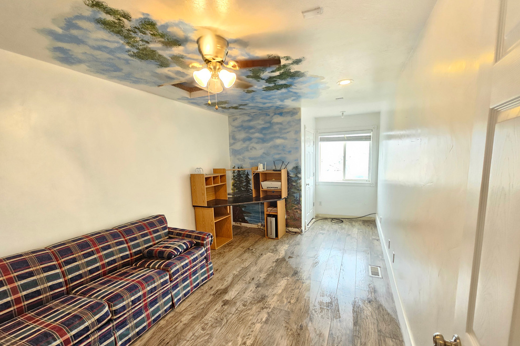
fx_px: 202
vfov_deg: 81.1
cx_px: 265
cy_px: 185
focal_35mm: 14
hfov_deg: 104.3
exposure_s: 1/40
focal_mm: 2.2
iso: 400
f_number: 2.2
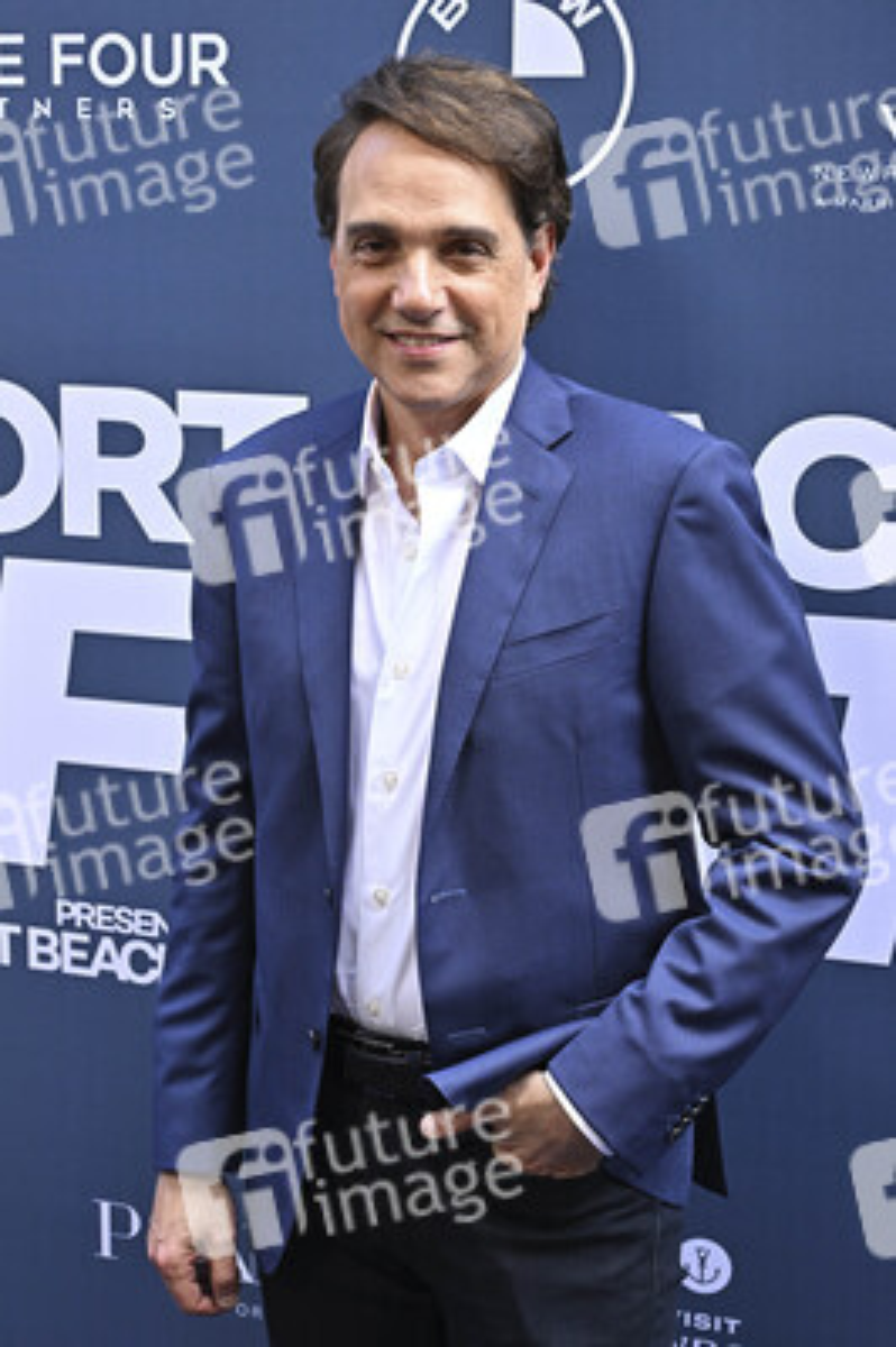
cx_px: 448
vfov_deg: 41.1
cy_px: 674
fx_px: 1795
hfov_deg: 28.0
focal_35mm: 48
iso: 800
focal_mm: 48
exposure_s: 1/320
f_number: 6.3
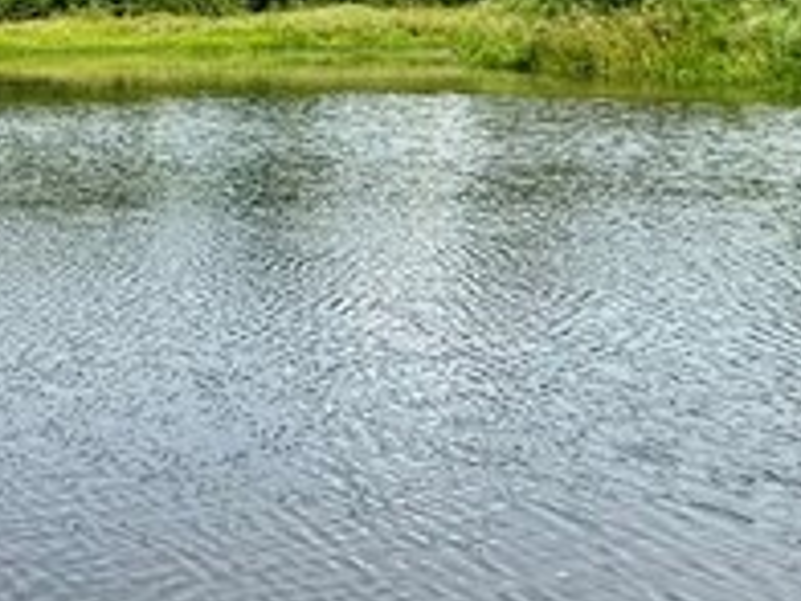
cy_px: 45
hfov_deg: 23.9
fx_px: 1689
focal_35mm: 73
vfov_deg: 19.7
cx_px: -196
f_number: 2.2
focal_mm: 2.22
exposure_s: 1/2257
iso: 50
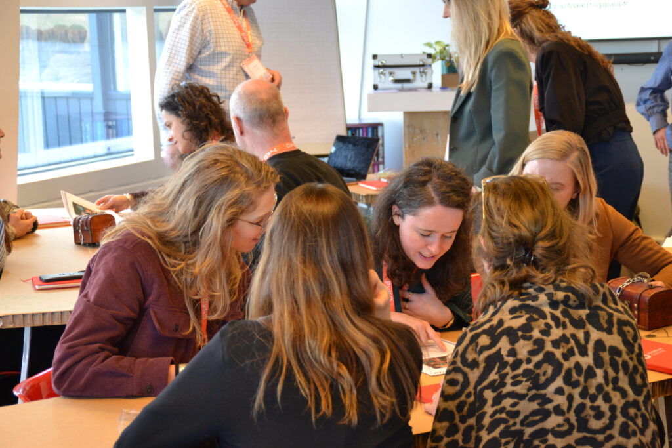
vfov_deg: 17.5
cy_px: 224
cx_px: 336
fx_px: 1456
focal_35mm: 78
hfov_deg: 26.0
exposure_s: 1/60
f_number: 5
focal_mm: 52
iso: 1000
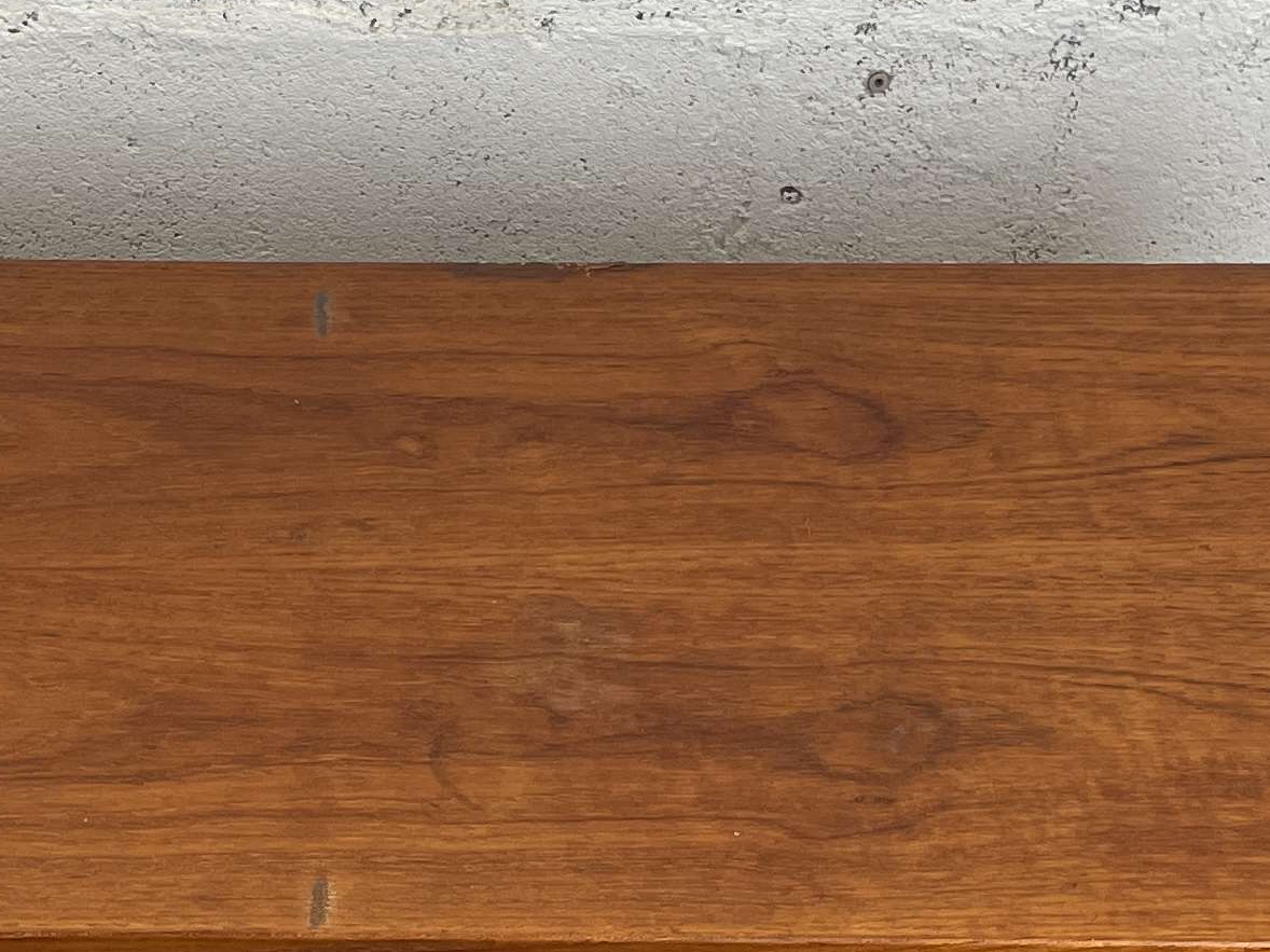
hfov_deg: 21.8
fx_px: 3265
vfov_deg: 16.3
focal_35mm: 89
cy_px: 933
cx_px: 302
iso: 64
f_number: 1.6
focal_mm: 4.2
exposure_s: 1/100
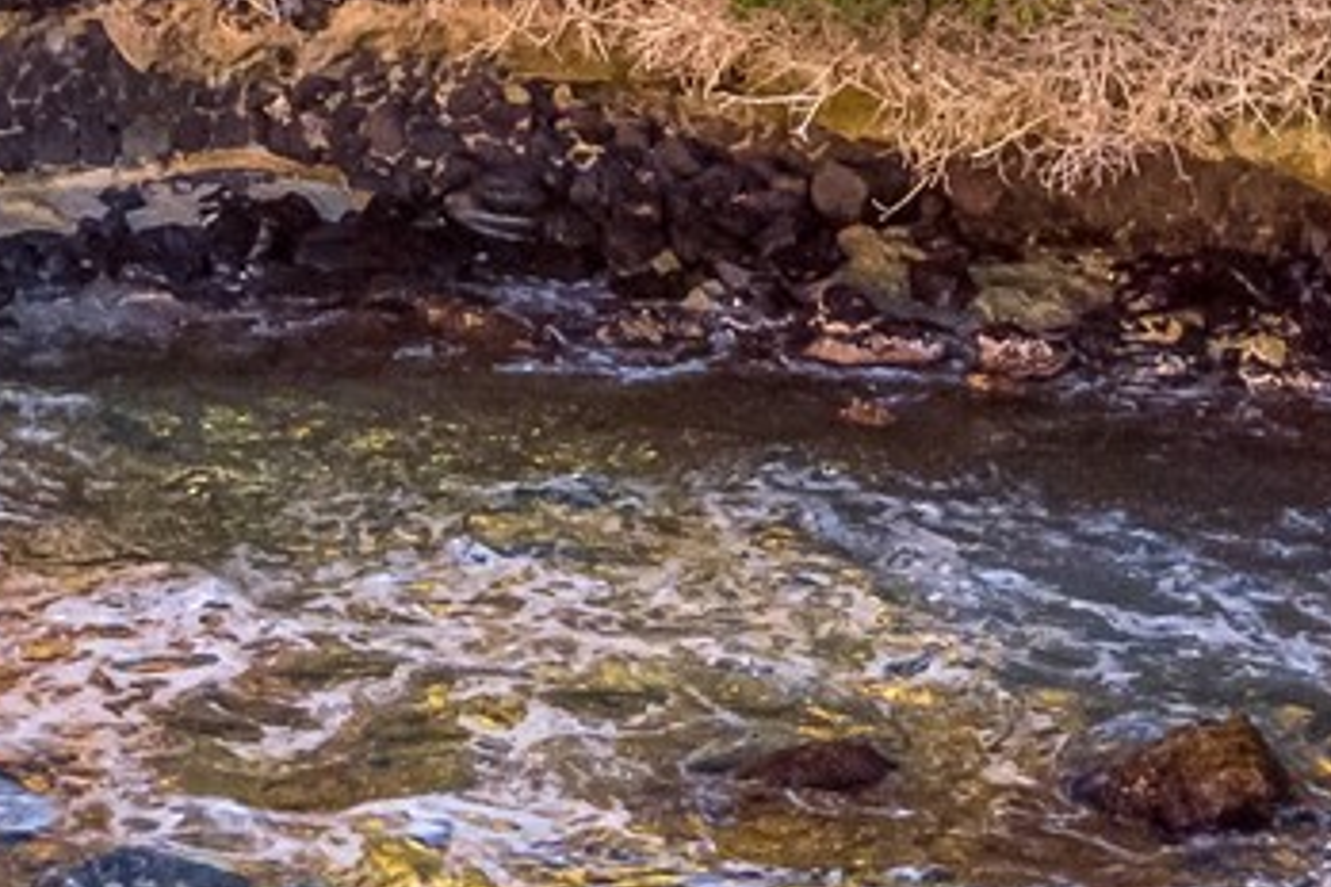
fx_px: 4325
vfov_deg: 11.1
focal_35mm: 117
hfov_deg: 17.0
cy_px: -585
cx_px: -115
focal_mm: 16
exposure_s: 1/80
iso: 1600
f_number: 2.8
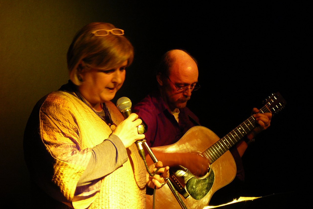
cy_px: 118
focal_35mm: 110
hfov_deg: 18.6
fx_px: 956
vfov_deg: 12.4
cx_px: 156
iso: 200
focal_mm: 15.6
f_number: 3.9
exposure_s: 1/8
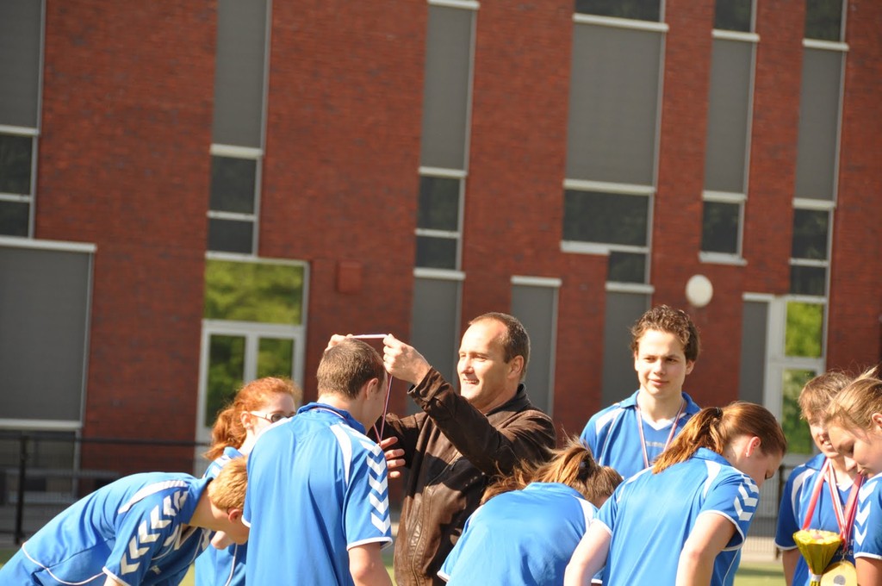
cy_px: 293
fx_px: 4111
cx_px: 441
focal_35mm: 168
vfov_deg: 8.1
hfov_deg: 12.2
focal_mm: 112
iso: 400
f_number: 6.3
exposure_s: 1/640
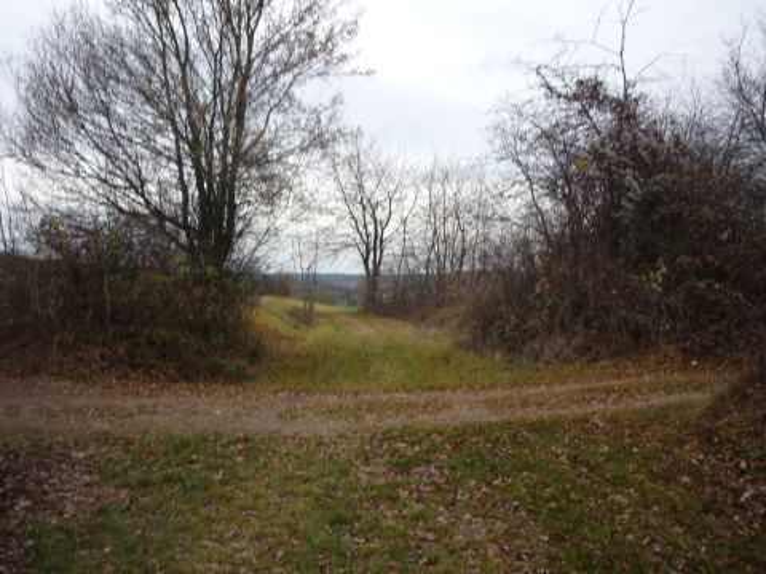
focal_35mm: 32
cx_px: 383
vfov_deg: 44.2
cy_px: 287
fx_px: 708
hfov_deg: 56.8
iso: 100
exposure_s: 1/125
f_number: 4
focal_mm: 5.2
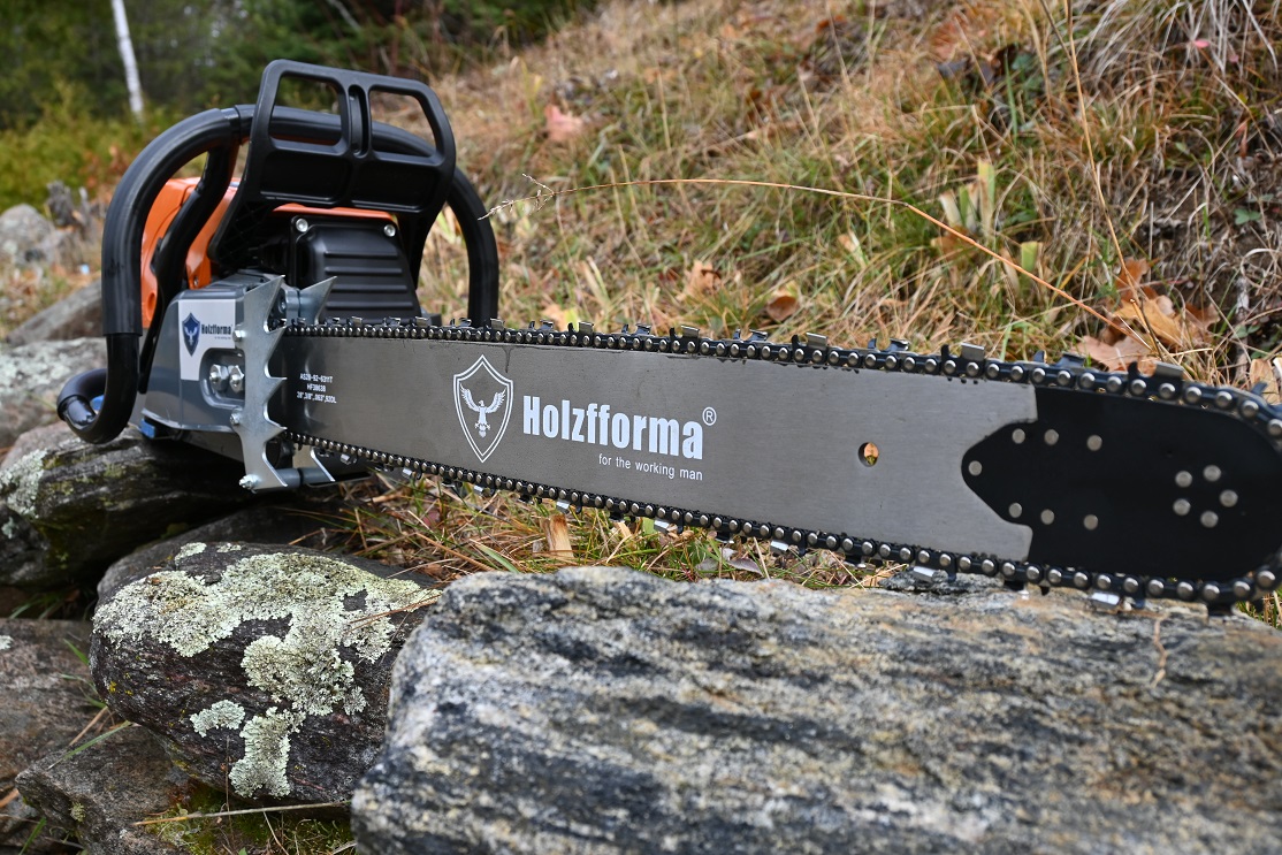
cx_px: 641
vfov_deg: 40.0
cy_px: 428
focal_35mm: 33
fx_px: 1175
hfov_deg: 57.2
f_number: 5.6
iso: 200
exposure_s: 1/250
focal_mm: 22
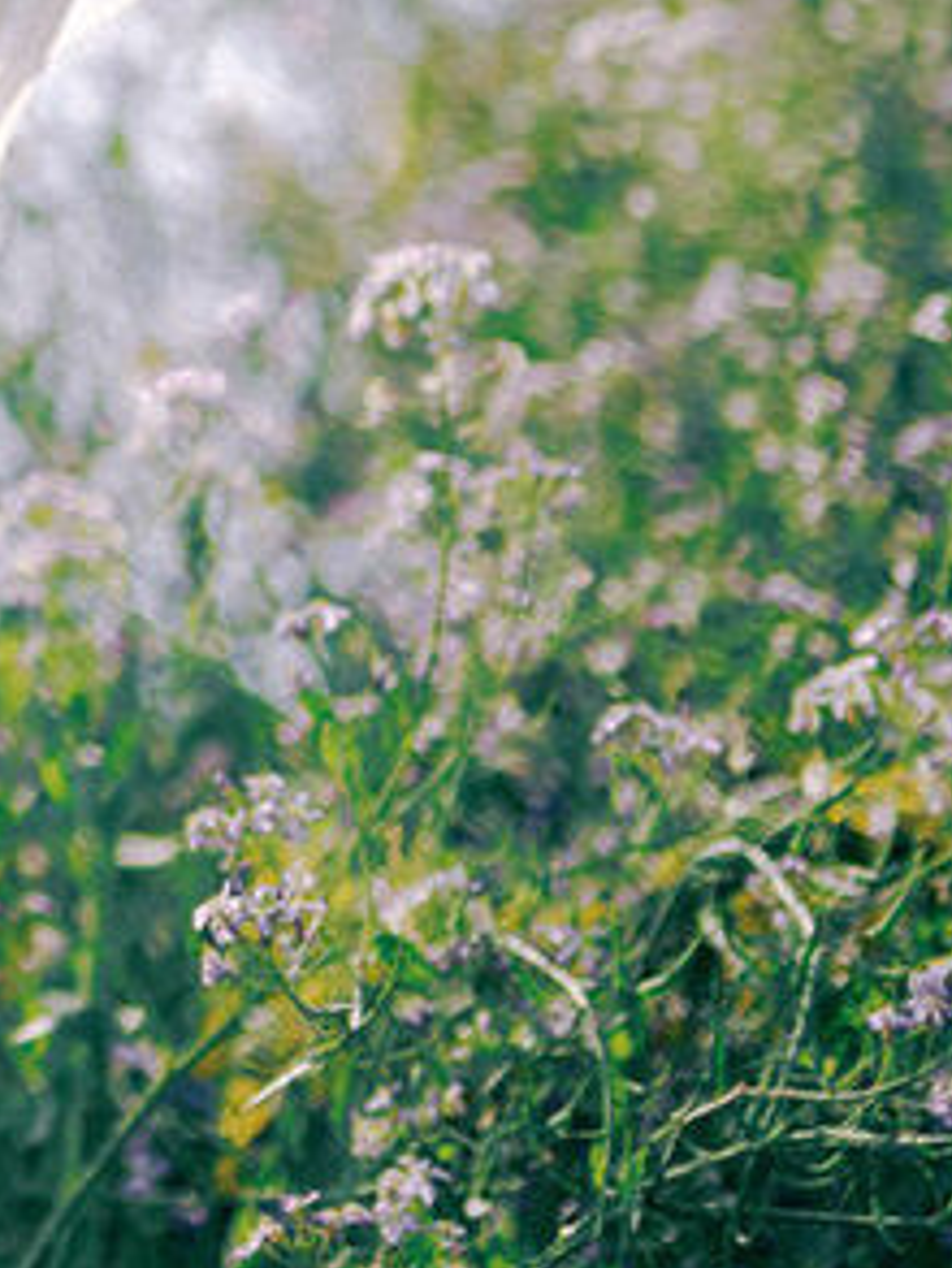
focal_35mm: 191
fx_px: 6999
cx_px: -1242
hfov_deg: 7.3
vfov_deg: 10.1
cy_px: -506
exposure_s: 1/4000
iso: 200
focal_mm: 50
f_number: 1.6
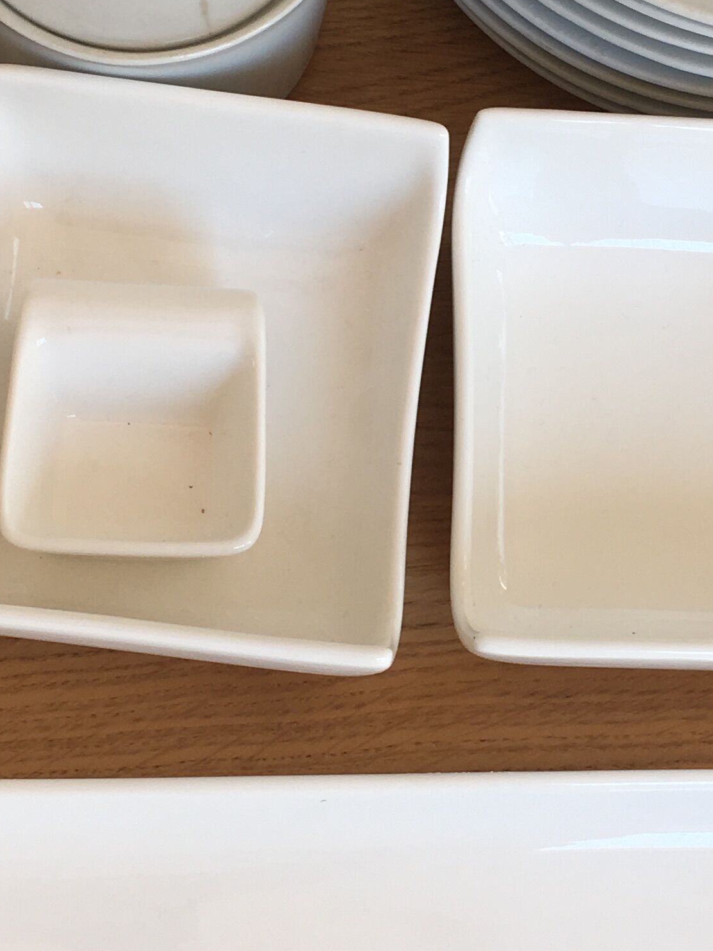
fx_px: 2170
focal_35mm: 79
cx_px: 441
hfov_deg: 18.6
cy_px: 191
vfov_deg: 24.3
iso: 25
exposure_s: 1/165
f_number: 2.2
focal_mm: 4.15
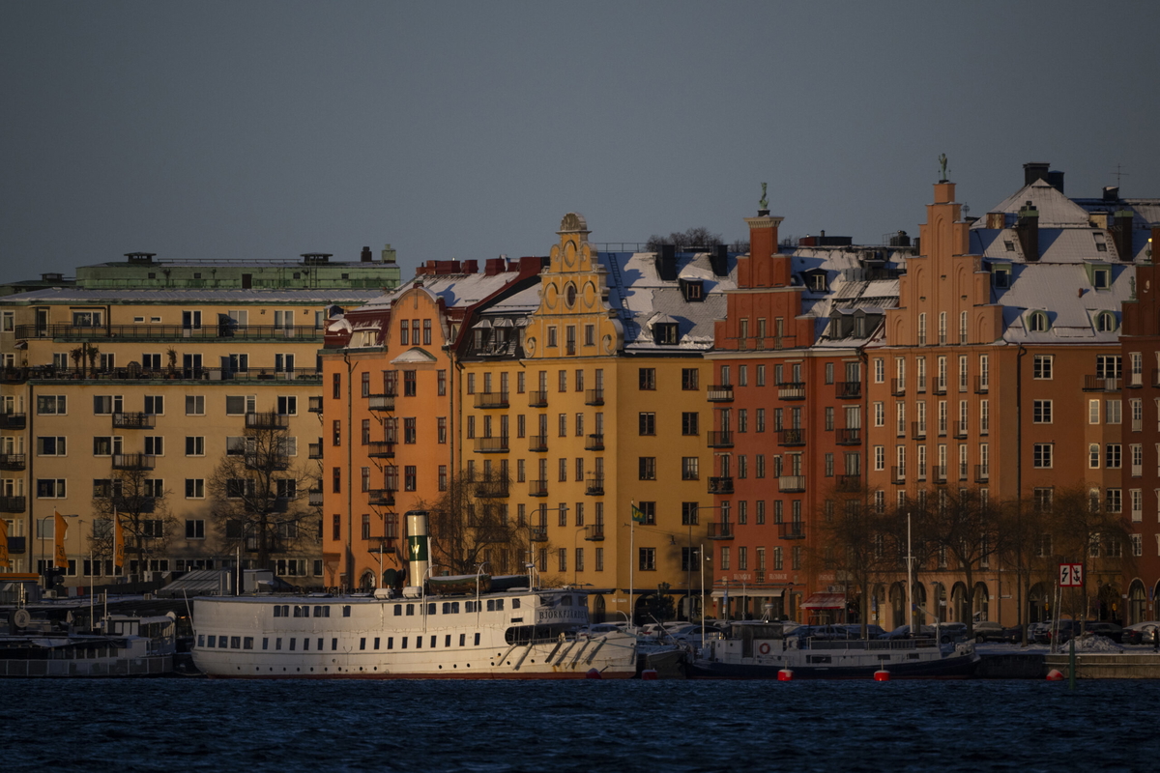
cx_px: 580
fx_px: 18043
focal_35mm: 560
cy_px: 386
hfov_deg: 3.7
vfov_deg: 2.5
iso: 500
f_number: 5.6
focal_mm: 560
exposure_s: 1/4000
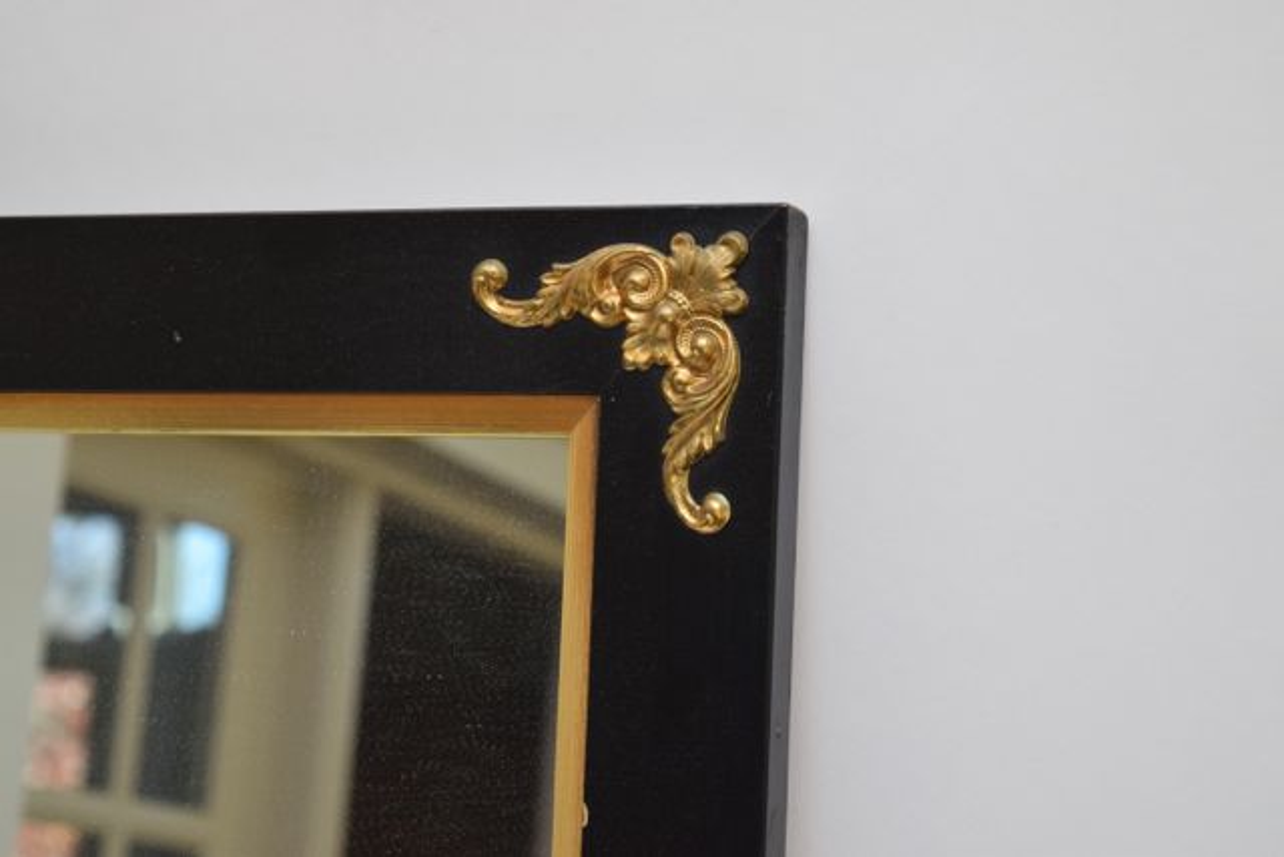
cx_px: 642
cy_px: 428
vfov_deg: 16.6
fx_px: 2943
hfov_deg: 24.6
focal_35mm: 82
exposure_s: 1/125
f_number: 5.6
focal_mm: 55
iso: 800
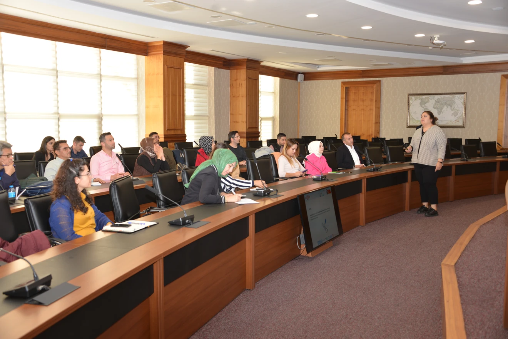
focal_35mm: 35
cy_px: 170
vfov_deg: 37.9
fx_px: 494
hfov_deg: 54.4
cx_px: 254
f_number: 4.5
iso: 160
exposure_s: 1/60
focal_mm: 35
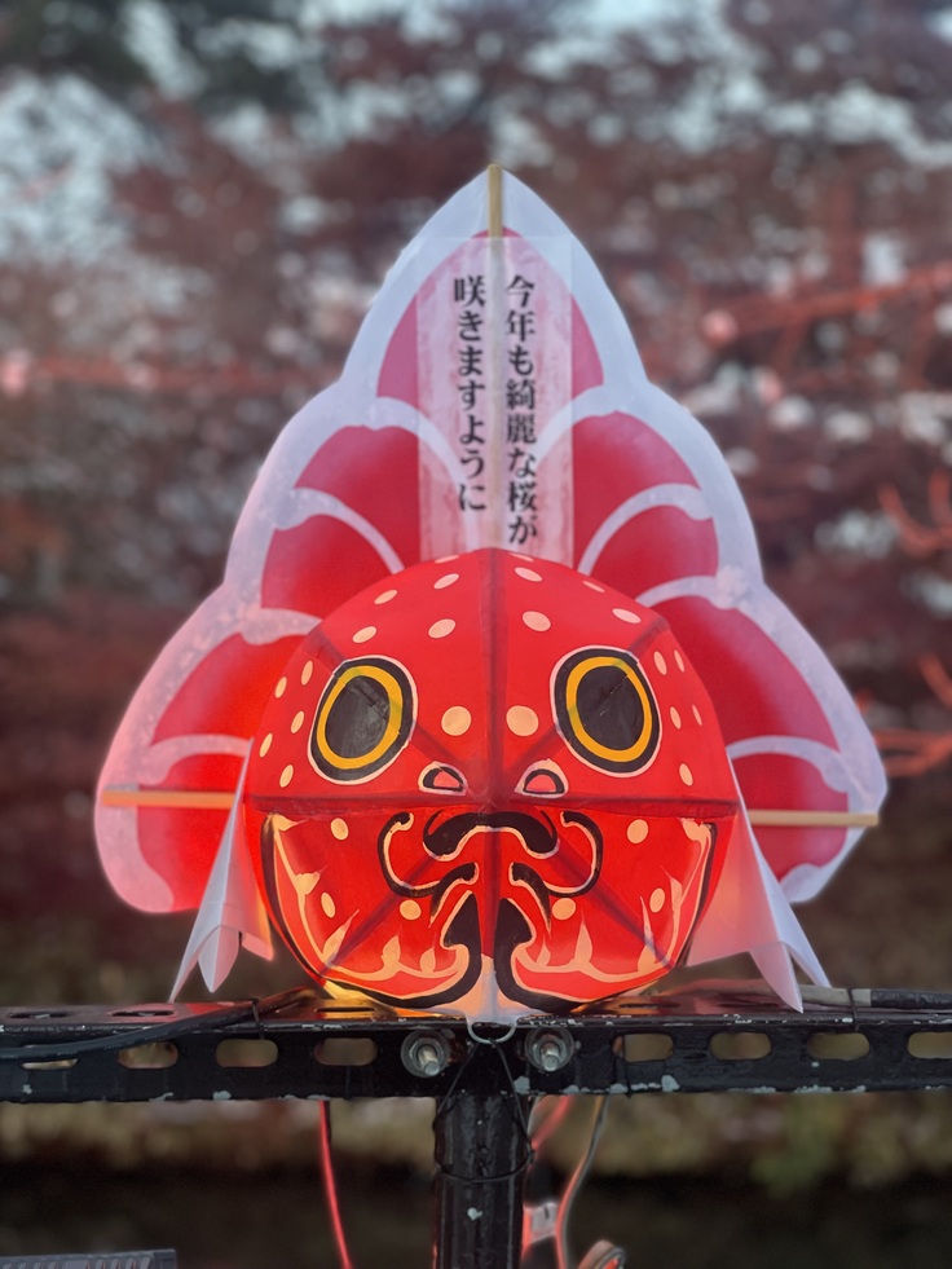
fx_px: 1906
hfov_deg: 28.0
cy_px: 634
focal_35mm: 52
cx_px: 476
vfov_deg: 36.8
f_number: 2
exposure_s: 1/33
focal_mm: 6
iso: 160
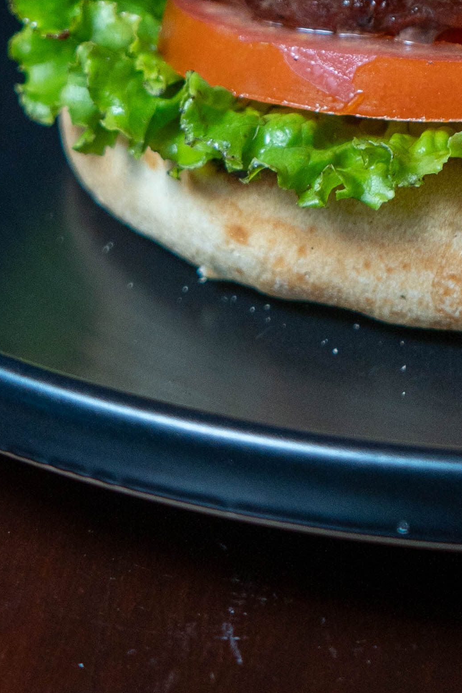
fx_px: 3234
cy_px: -344
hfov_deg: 8.1
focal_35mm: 168
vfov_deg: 11.7
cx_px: 540
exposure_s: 1/200
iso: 100
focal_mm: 28
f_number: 4.5
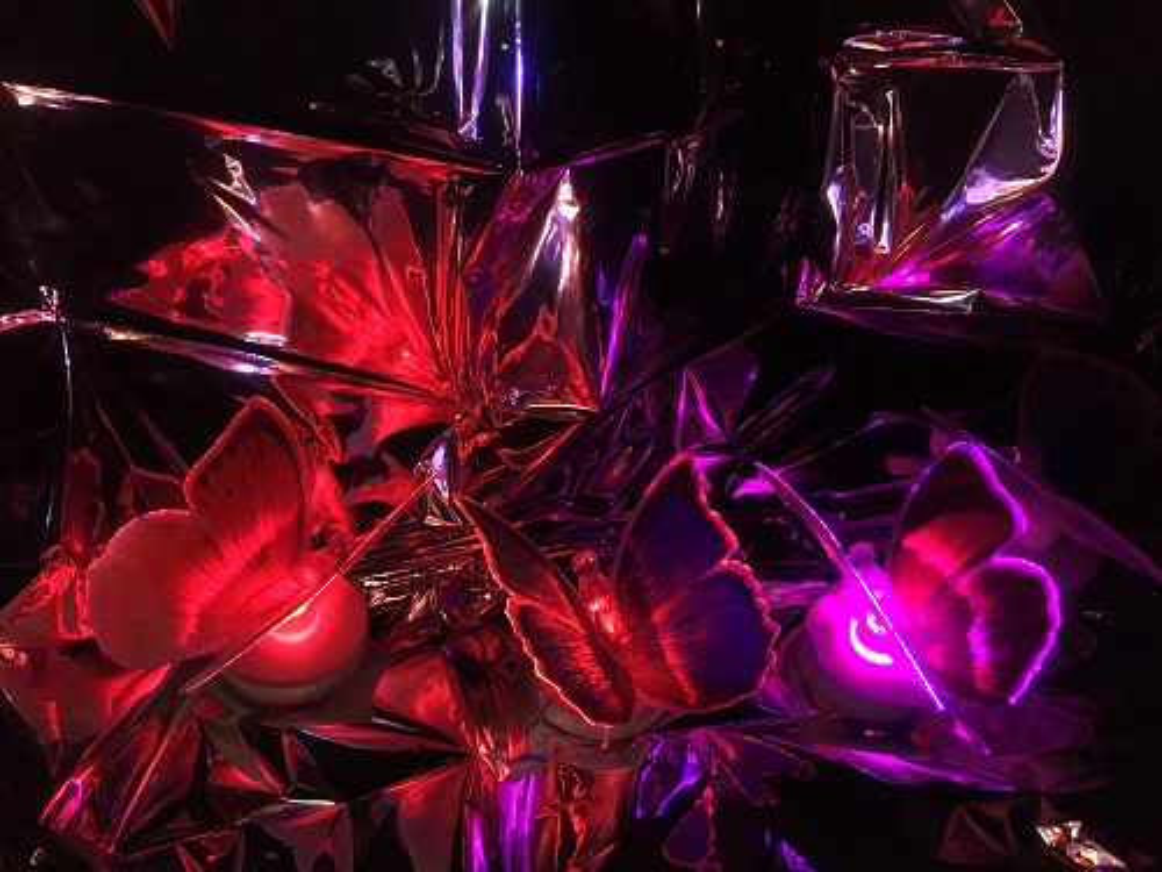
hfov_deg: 61.7
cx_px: 581
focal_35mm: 29
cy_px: 436
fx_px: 973
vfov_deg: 48.2
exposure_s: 1/17
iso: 320
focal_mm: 4.15
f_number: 2.2
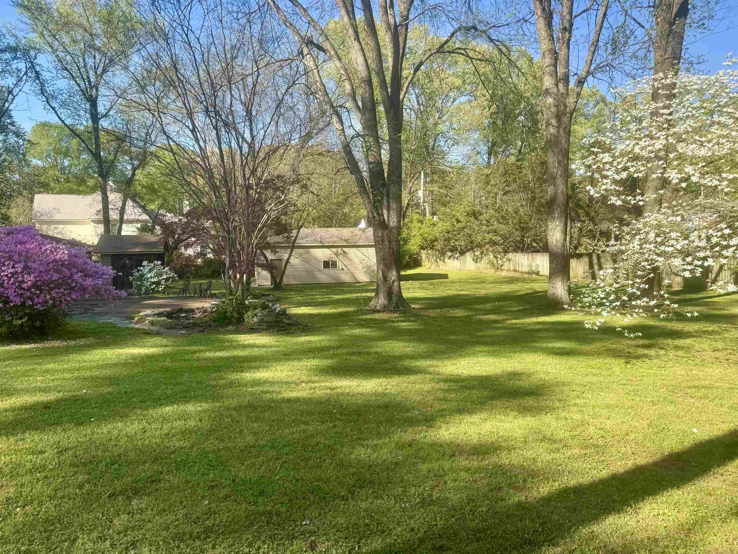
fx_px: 512
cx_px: 369
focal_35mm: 24
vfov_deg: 56.8
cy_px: 277
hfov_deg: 71.6
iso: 80
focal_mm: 6.76
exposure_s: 1/1524
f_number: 1.78
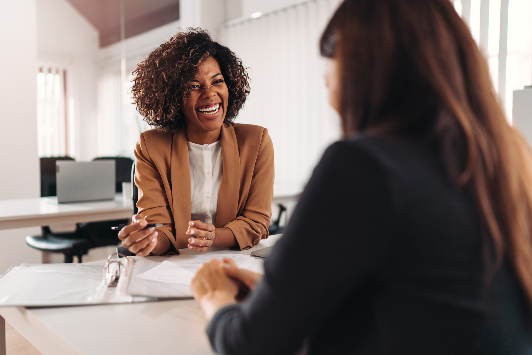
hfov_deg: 54.4
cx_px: 266
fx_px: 517
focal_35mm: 35
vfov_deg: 37.9
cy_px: 178
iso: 100
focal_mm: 35
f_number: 1.4
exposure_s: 1/500
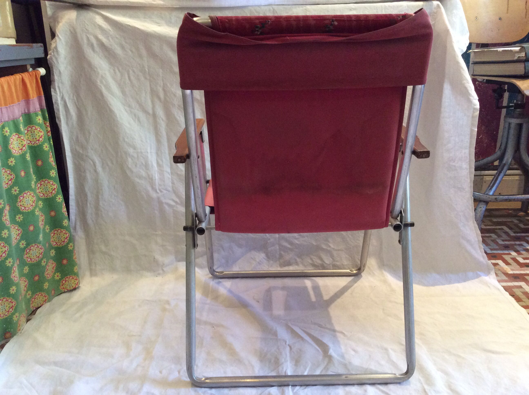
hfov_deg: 56.9
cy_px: 198
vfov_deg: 44.1
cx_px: 264
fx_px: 488
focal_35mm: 32
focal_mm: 3.3
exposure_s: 1/25
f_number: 2.4
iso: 200
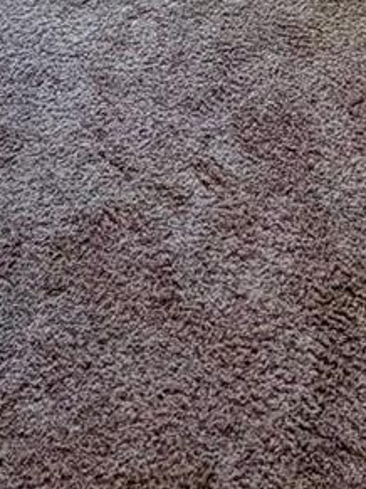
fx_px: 1044
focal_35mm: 74
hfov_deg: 19.9
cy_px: -518
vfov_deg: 17.6
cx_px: 193
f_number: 2.2
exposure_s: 1/120
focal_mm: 2.22
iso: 320
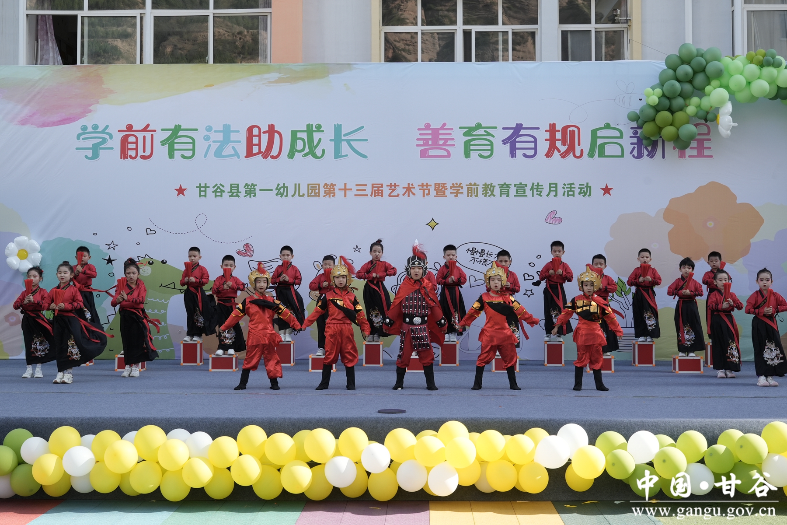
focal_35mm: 41
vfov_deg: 32.6
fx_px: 896
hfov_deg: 47.4
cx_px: 394
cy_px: 262
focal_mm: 41
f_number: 9
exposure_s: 1/200
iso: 400
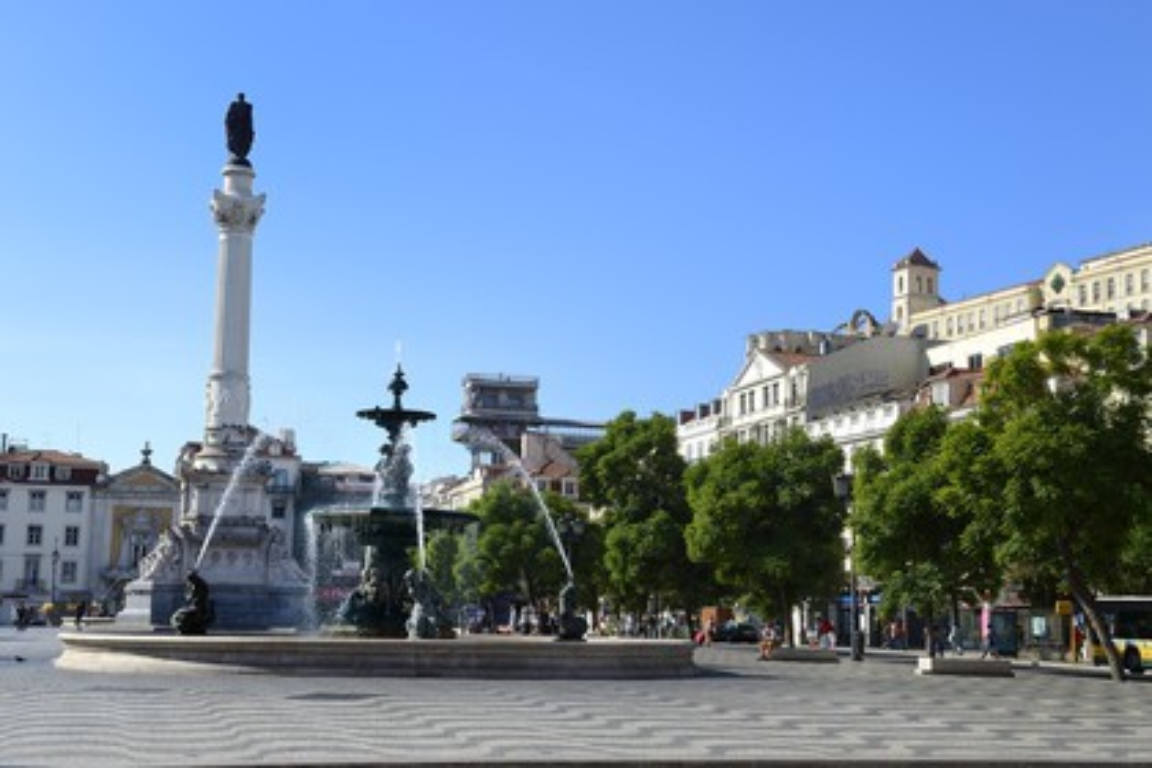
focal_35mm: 52
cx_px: 576
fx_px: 1664
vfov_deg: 26.0
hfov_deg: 38.2
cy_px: 384
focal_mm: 52
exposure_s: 1/200
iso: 200
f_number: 13
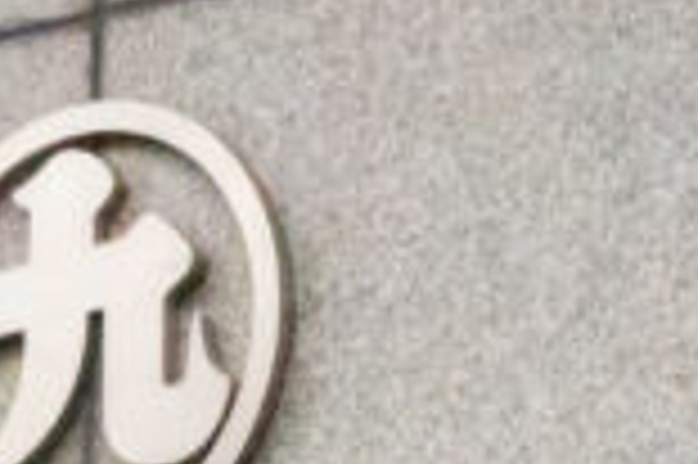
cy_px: 1300
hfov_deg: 8.9
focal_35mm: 231
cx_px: 320
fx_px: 4474
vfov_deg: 5.6
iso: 40000
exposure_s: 1/1000
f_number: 22
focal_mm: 35
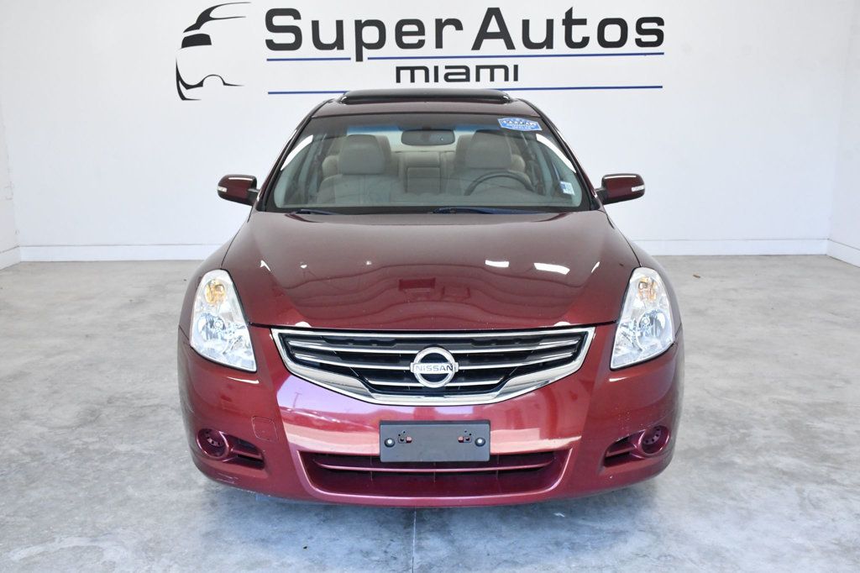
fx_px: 860
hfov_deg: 53.1
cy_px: 286
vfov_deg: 36.8
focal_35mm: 36
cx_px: 430
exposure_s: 1/320
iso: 2500
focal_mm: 24
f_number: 9
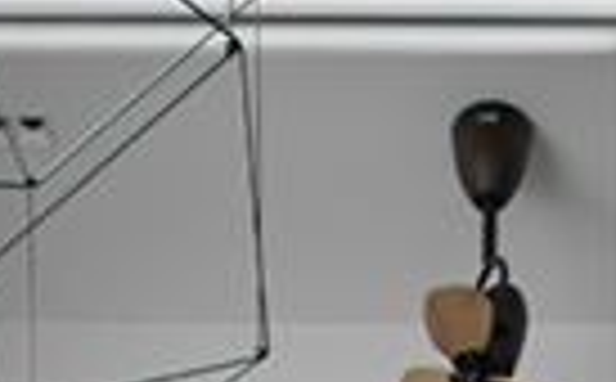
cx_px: 553
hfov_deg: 16.1
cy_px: 1732
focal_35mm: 128
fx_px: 2144
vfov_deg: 6.7
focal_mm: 14
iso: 100
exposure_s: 1.6
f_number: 14
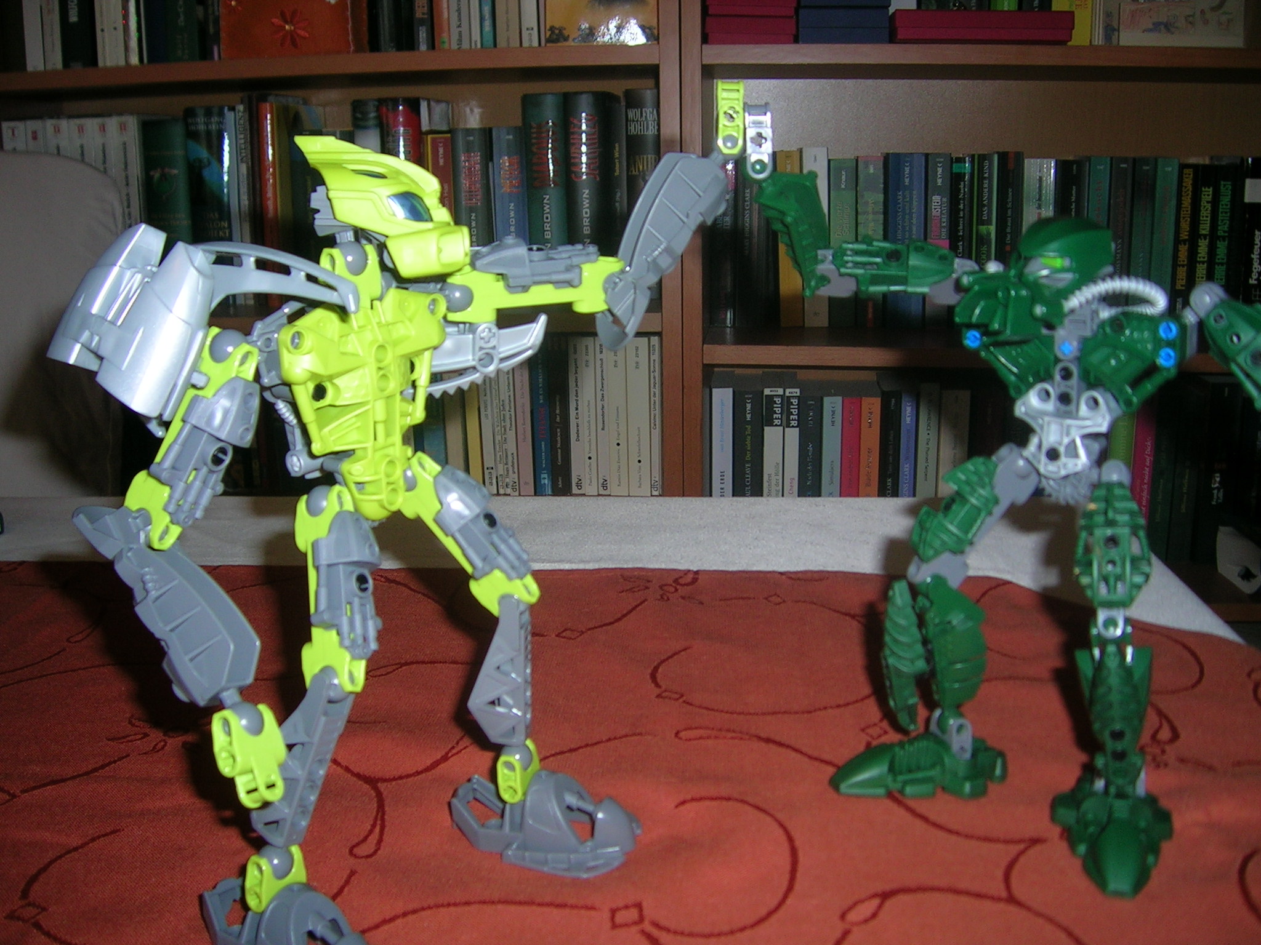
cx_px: 630
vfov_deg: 40.7
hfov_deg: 52.6
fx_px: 1275
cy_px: 472
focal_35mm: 35
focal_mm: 5.4
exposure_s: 1/60.1
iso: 50
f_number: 2.8
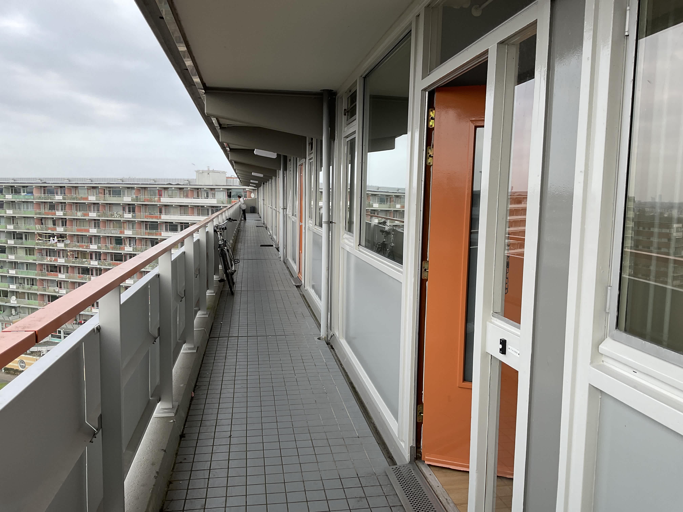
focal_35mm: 29
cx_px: 342
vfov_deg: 48.2
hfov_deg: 61.7
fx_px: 572
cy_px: 256
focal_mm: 3
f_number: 1.8
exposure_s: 1/205
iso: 16
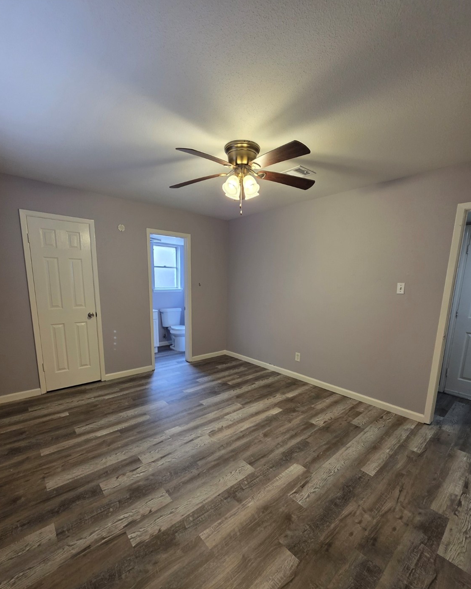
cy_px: 323
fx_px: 244
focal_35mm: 14
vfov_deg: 100.4
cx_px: 236
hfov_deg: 88.0
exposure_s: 1/60
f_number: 1.9
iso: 200
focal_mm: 2.2
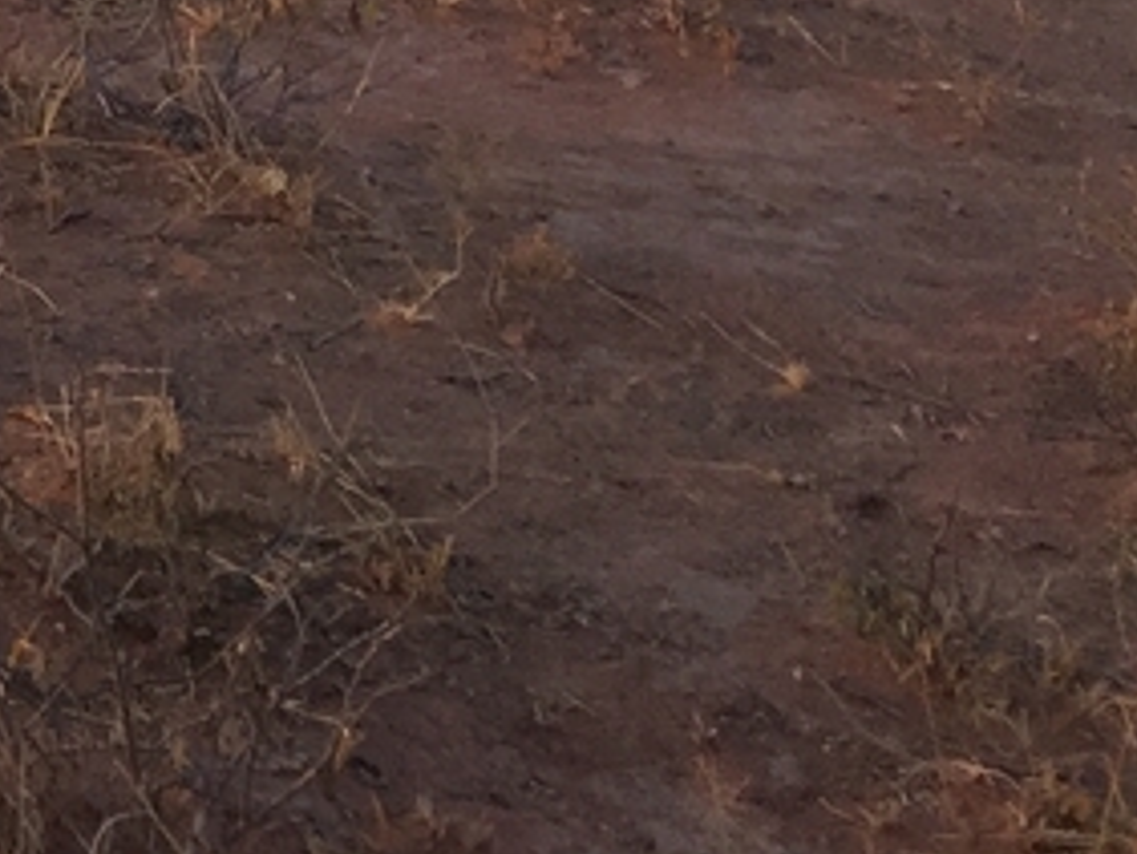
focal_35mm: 132
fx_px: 4338
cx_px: -1436
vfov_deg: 10.1
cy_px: -1052
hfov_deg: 12.4
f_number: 2.2
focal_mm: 4.15
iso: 32
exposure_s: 1/384
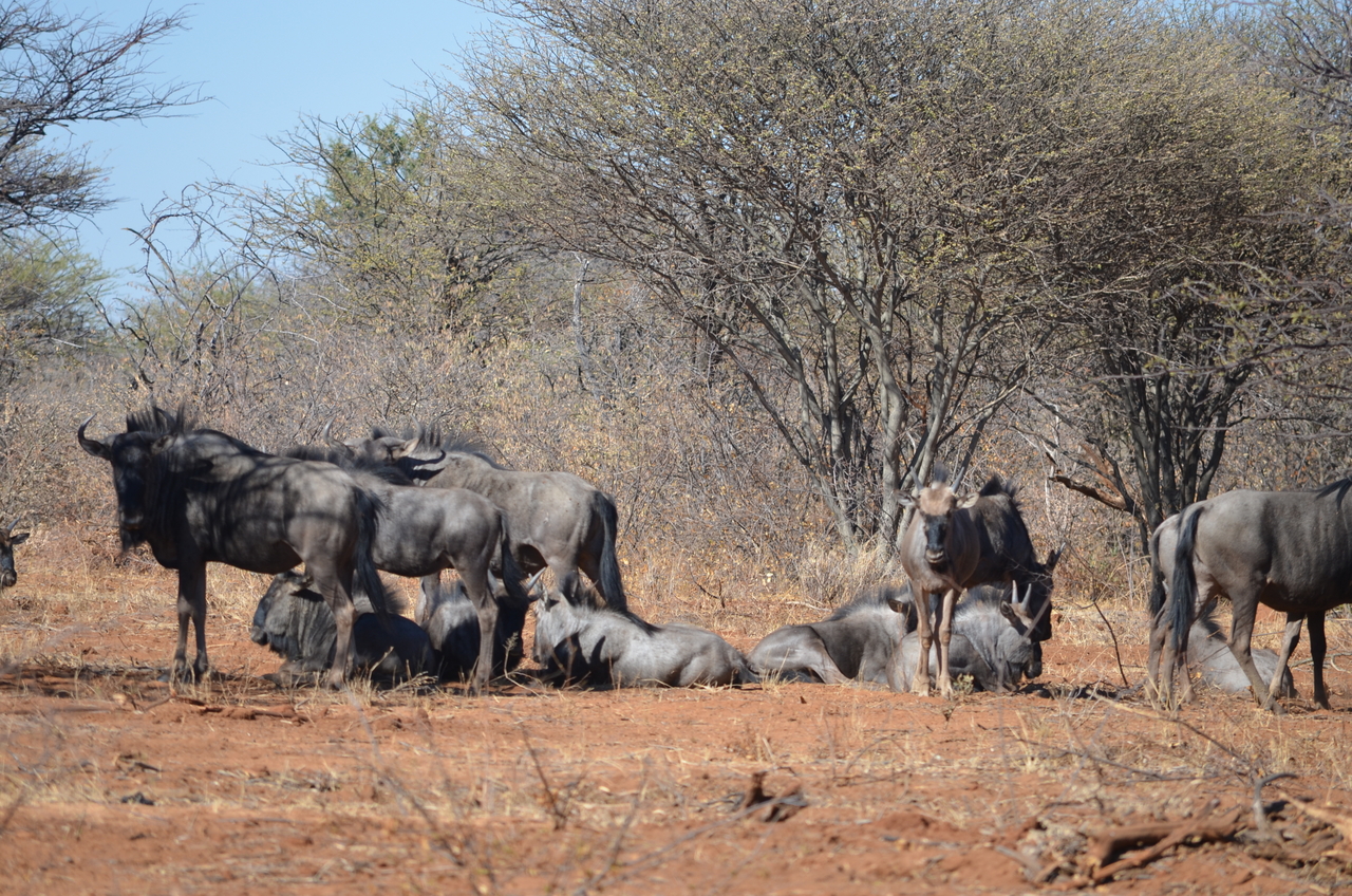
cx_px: 676
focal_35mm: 405
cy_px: 448
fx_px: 15180
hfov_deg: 5.1
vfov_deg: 3.4
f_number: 6.3
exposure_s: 1/640
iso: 200
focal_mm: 270
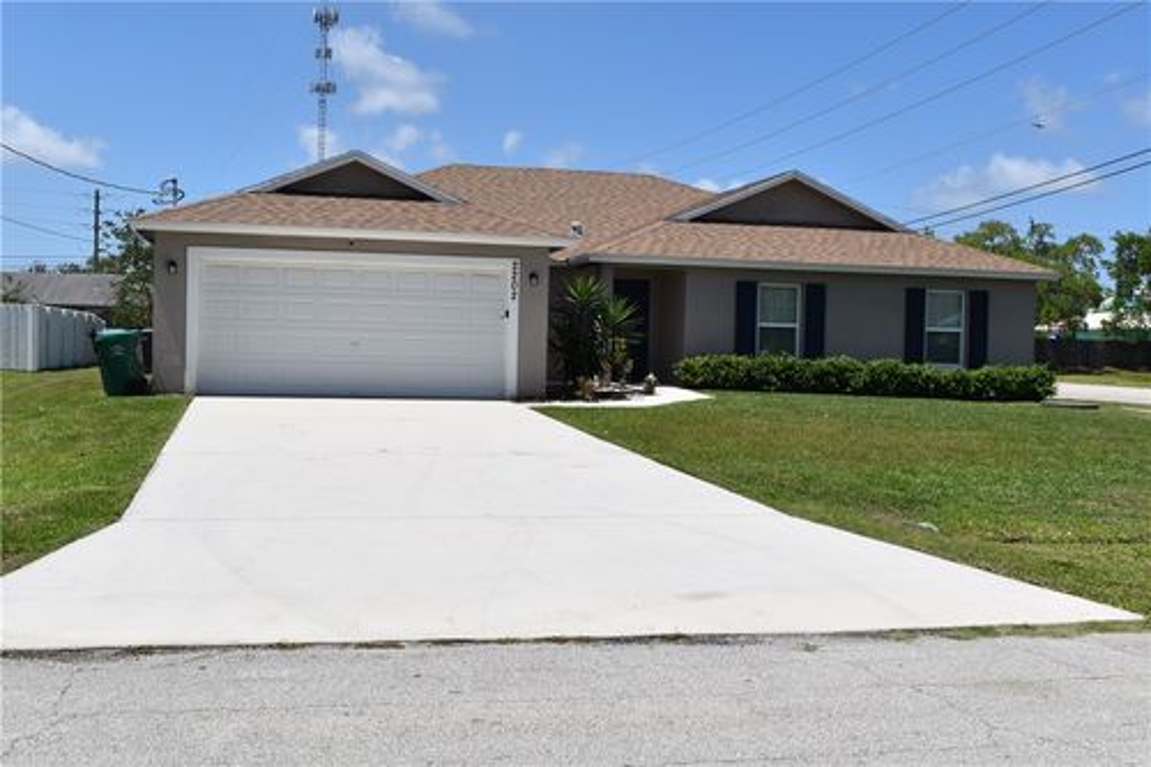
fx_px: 1198
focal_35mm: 38
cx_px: 576
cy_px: 384
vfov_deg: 35.5
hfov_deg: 51.3
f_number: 13
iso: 100
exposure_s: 1/200
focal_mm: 25
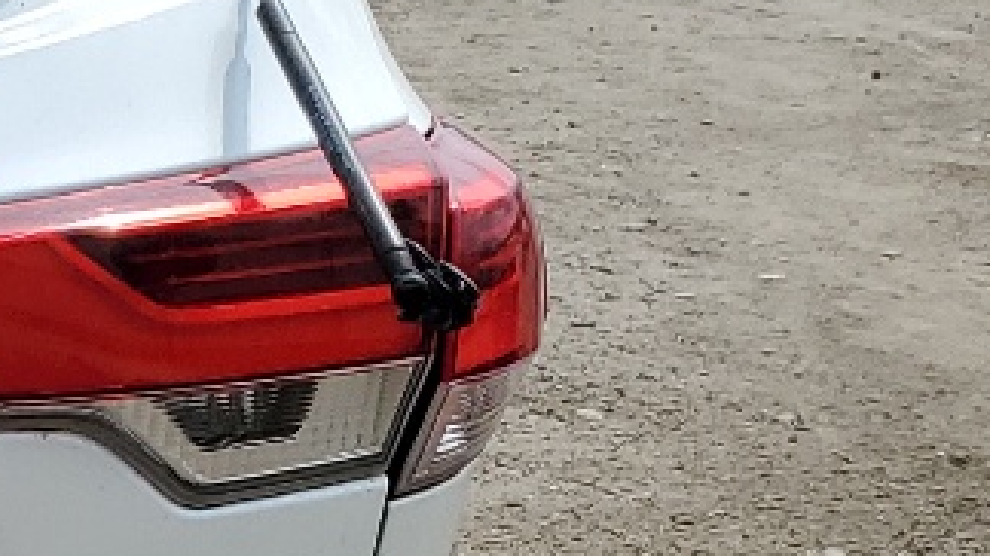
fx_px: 3674
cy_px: 767
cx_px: -874
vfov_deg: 8.5
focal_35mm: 140
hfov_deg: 13.5
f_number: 1.5
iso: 50
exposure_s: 1/5000
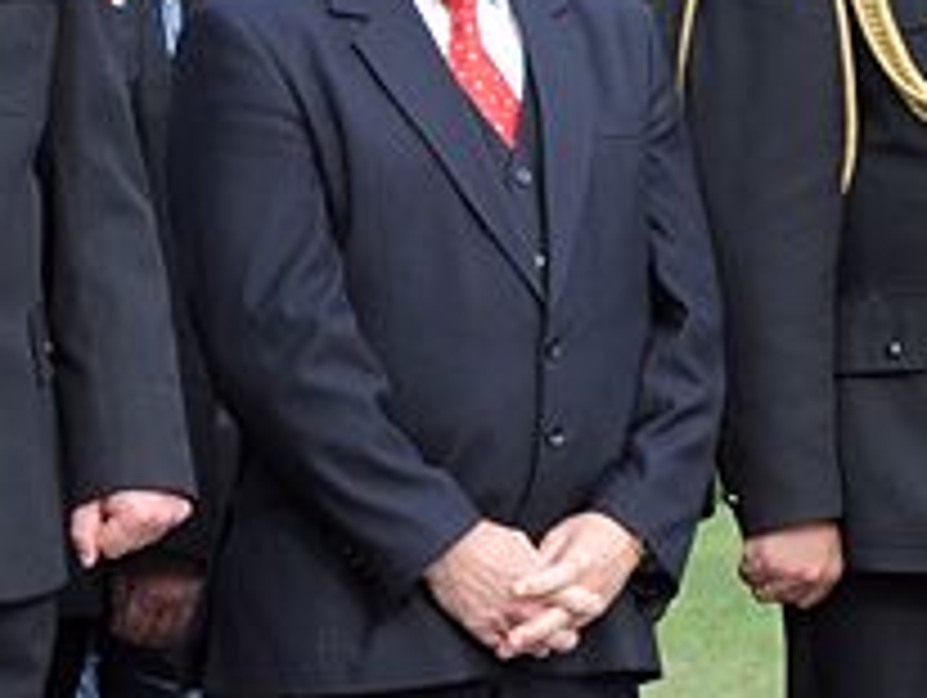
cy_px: 493
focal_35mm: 546
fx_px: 14639
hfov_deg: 3.6
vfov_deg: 2.7
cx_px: 824
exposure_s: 1/500
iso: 500
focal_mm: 92
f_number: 5.6
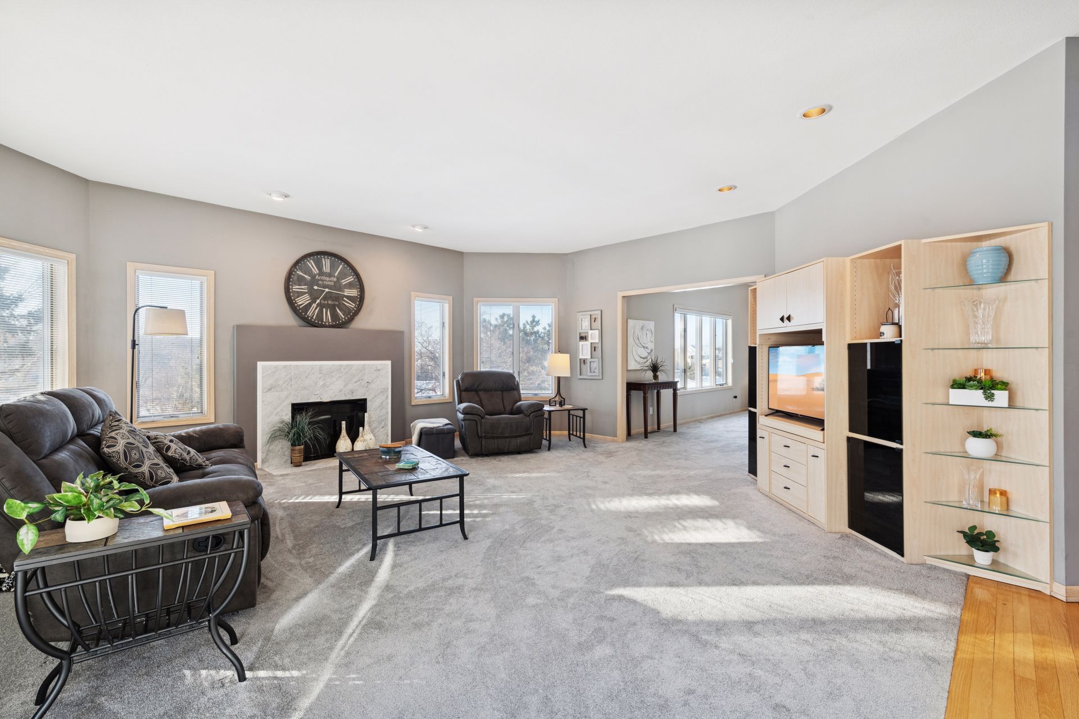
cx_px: 540
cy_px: 360
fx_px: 480
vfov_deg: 73.7
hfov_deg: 96.7
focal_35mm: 16
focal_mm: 16
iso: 500
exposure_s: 1/15
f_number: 9
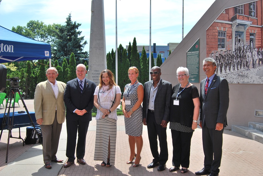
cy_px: 88
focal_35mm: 36
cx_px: 132
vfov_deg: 37.0
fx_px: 263
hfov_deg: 53.1
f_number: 7.1
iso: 100
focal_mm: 24
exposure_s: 1/200
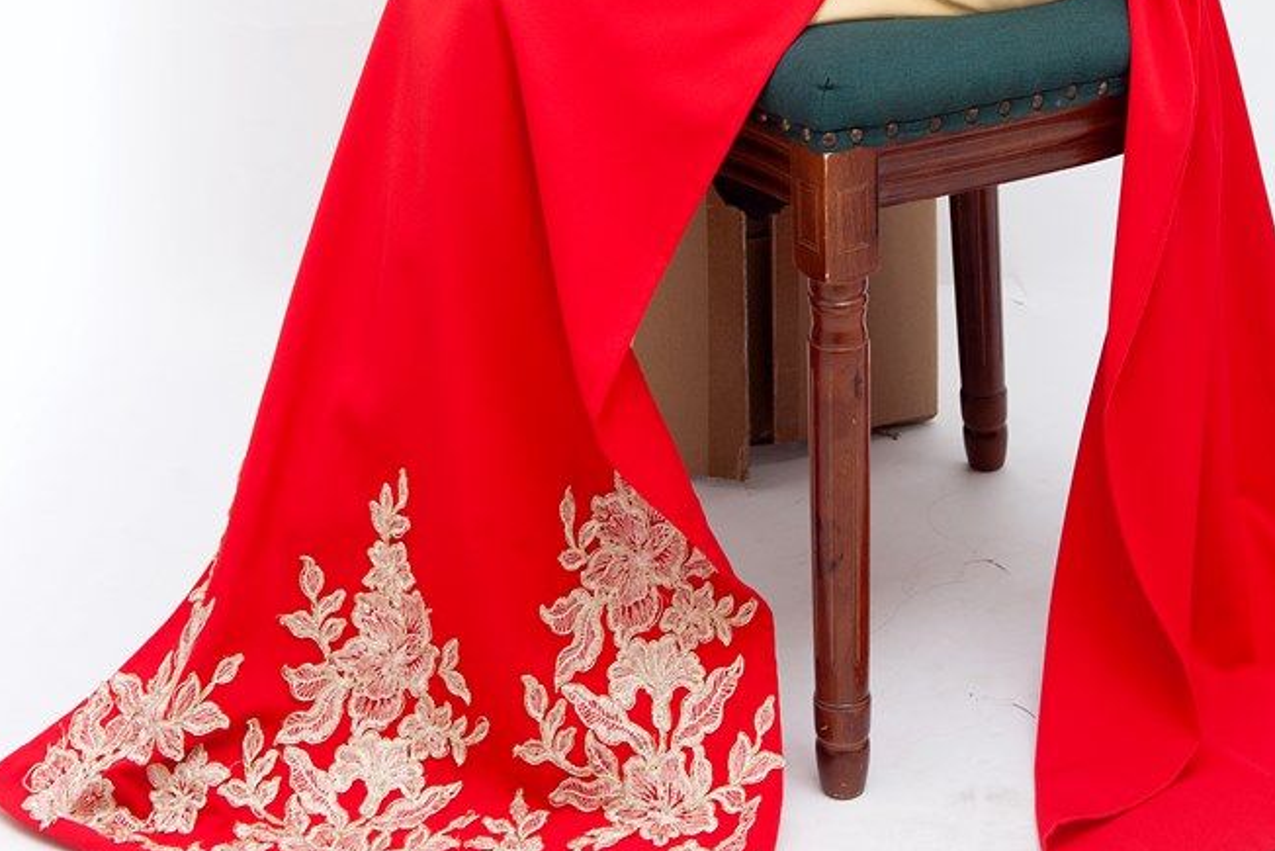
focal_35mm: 94
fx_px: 3330
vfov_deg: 13.9
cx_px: 763
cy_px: -310
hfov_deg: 21.6
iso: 200
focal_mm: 48
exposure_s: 1/125
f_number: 7.1
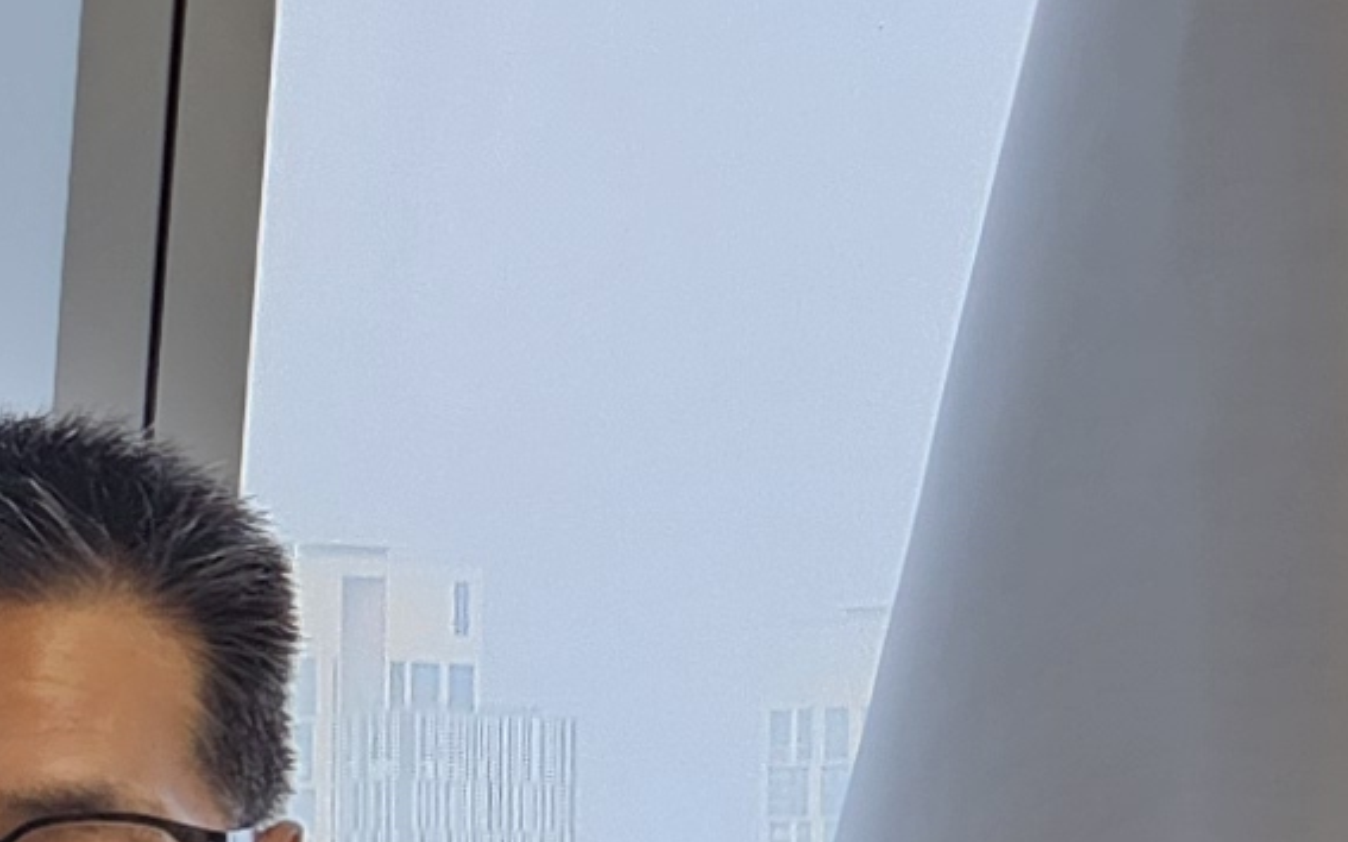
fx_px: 6317
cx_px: -2361
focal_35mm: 172
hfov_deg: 9.9
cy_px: 1111
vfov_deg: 7.5
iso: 64
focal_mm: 5.4
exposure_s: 1/120
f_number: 1.8
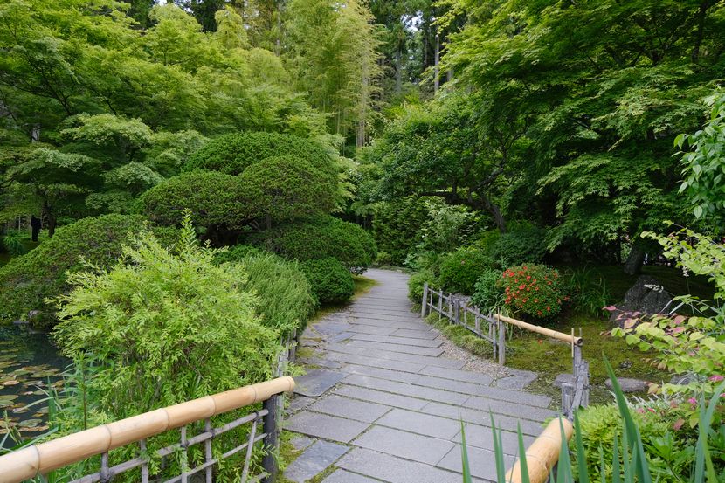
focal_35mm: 24
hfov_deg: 73.8
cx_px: 362
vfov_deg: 53.1
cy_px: 242
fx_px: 483
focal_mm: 16
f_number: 4
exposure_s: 1/400
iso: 400
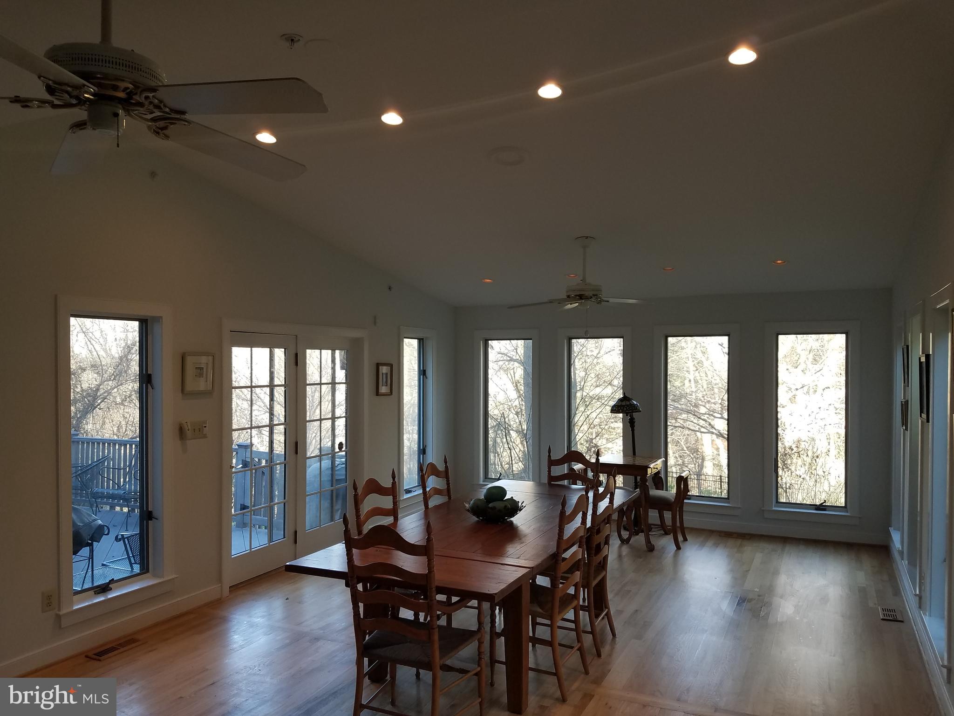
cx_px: 477
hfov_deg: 67.3
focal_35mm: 26
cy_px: 358
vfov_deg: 53.1
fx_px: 717
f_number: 1.7
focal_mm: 4.2
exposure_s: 1/60
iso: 50
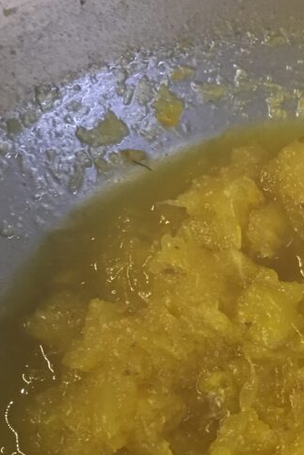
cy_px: 415
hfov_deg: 20.5
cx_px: 309
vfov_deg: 30.0
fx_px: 811
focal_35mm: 64
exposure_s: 1/8
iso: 100
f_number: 2.2
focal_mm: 4.15
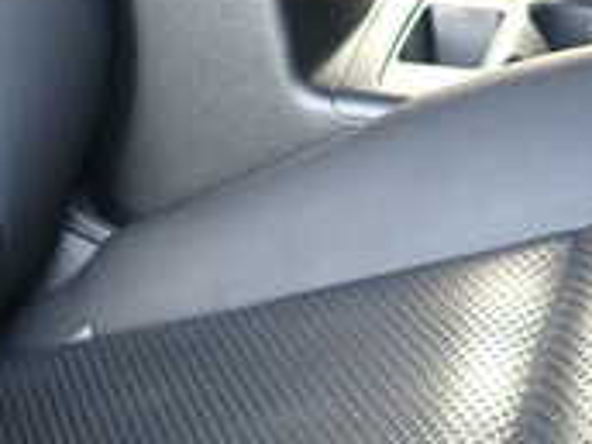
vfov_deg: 15.1
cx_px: 317
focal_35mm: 87
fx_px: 1488
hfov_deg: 22.5
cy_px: 750
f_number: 2
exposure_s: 1/125
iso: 250
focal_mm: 4.5
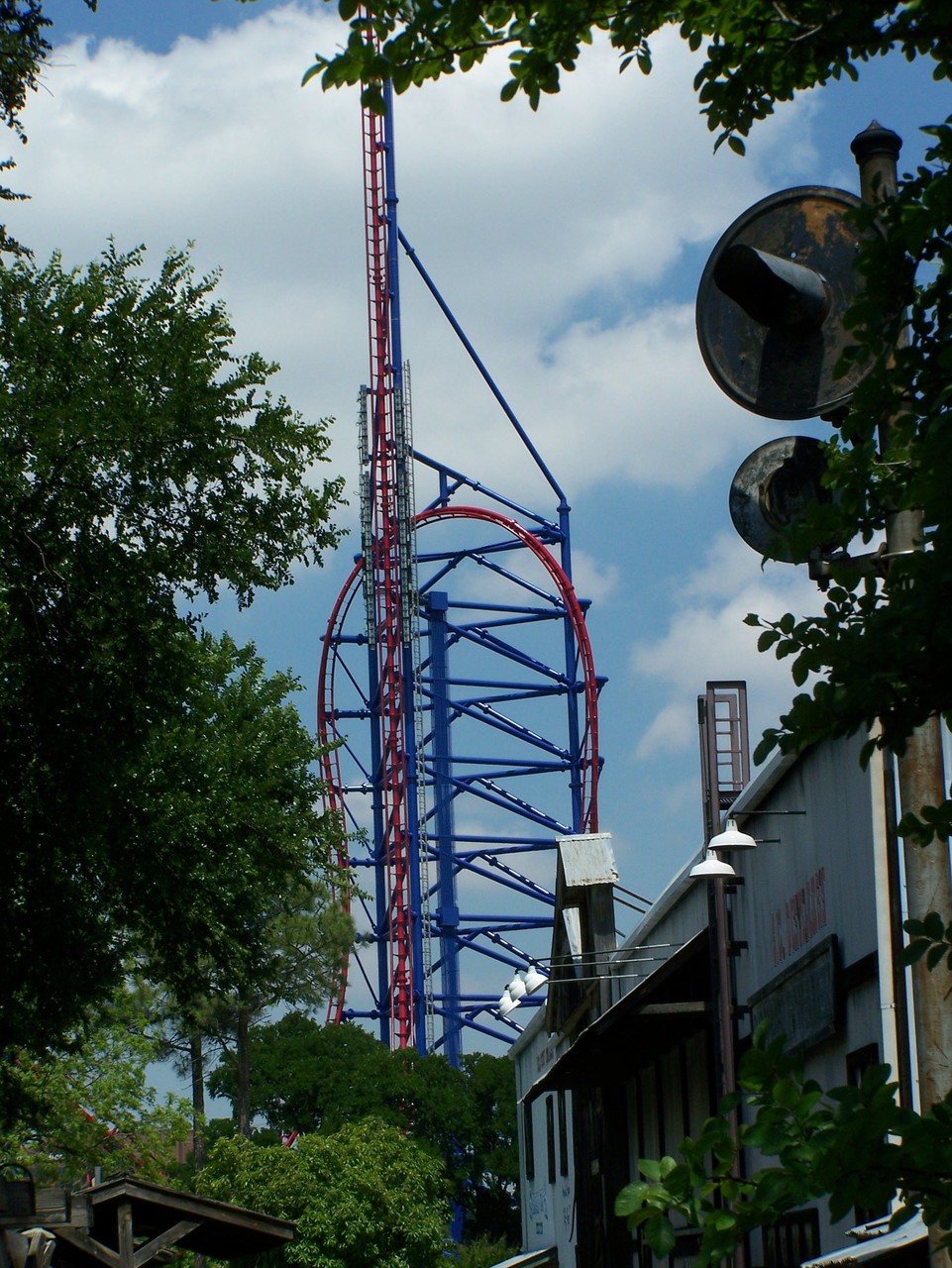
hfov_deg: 18.0
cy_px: 634
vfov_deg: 23.8
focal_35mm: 82
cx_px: 476
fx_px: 3005
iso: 80
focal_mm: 13.7
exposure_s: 1/800
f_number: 6.3
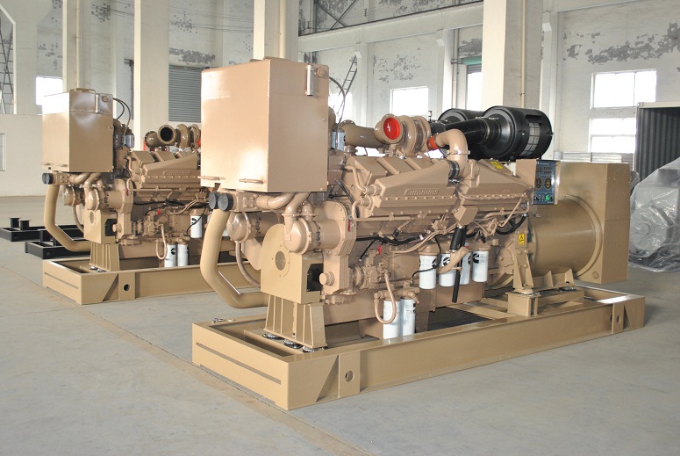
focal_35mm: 39
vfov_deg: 34.3
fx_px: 738
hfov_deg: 49.5
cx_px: 340
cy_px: 228
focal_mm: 26
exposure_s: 1/25
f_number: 4.2
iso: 400
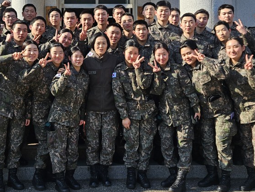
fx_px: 391
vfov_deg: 27.3
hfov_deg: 36.1
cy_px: 54
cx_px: 109
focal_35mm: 53
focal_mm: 5.4
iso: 25
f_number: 1.8
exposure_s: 1/833
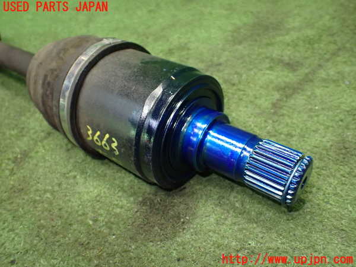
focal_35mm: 30
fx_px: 309
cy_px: 134
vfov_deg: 46.8
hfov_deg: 60.0
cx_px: 178
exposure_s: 1/100
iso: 800
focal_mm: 5.4
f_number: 2.3
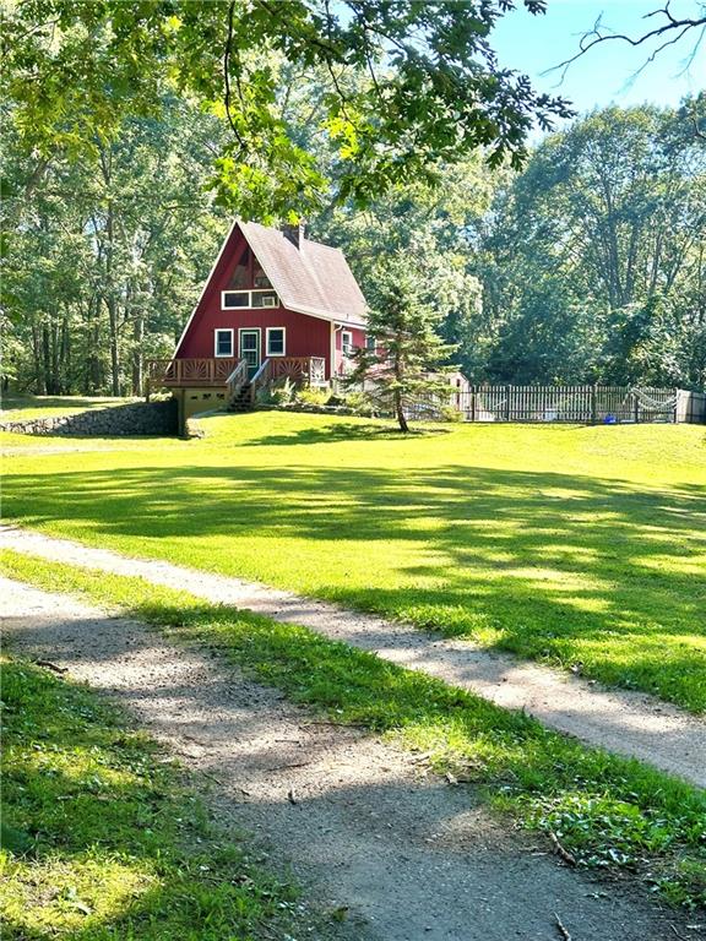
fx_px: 1305
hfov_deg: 30.3
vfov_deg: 39.7
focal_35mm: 48
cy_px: 470
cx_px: 353
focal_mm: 6.86
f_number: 1.78
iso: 64
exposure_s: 1/751
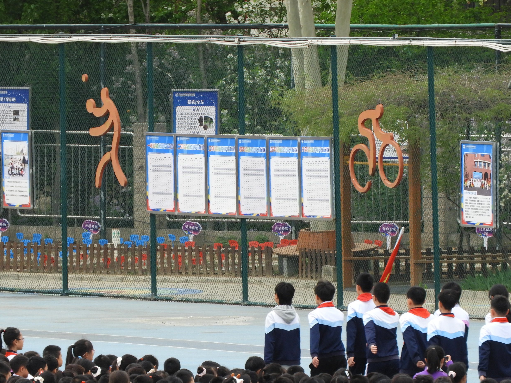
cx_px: 247
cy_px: 237
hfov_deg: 2.7
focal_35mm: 726
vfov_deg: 2.0
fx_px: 10718
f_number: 5.6
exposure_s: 1/250
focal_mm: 98.5
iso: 160
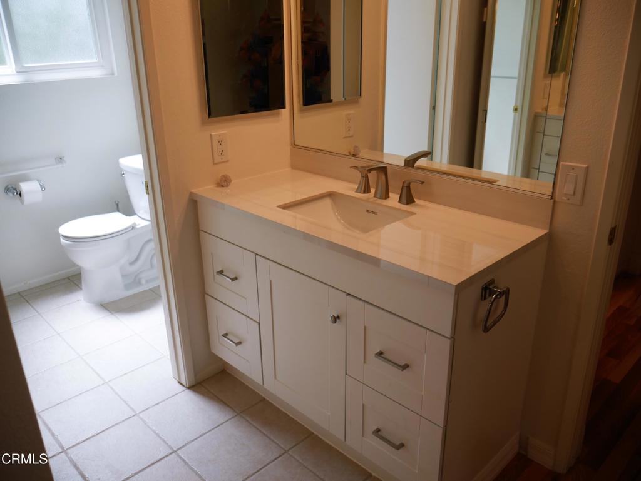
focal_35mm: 28
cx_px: 320
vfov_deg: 49.8
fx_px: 519
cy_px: 240
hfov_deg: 63.4
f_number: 4
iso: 200
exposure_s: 1/125
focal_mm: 14
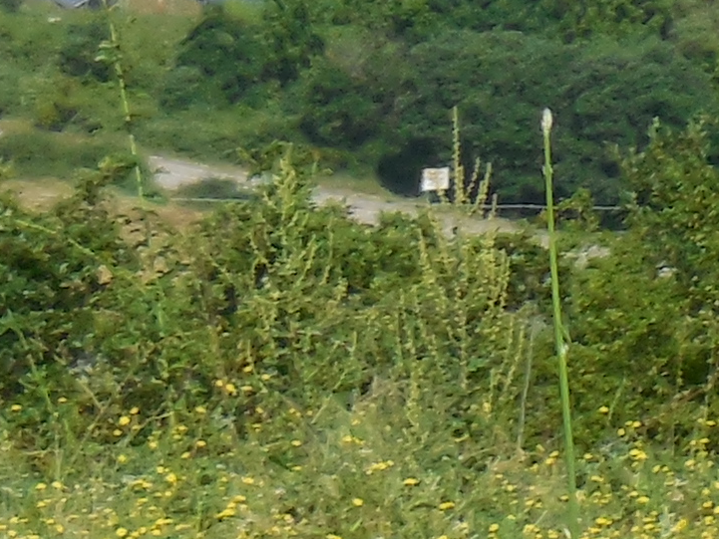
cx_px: -906
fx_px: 12485
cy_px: -734
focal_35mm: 601
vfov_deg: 2.5
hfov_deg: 3.3
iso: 125
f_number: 4.7
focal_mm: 16.8
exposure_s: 1/800
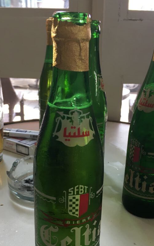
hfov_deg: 31.2
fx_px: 275
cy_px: 148
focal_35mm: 41
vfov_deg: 47.9
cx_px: 83
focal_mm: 4.15
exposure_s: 1/33
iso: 25
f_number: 2.2
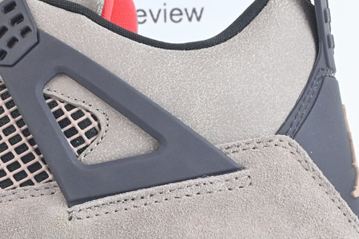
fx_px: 1399
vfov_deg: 9.7
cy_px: 201
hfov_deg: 14.3
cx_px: -18
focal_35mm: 140
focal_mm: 35
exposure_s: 1/40
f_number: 13
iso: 1250
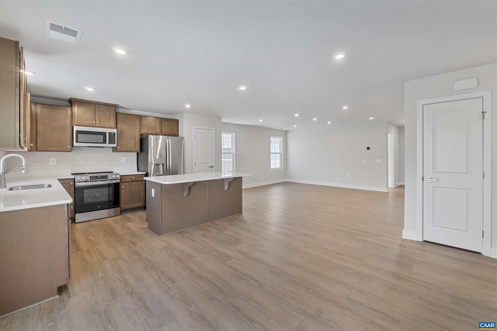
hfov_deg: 100.4
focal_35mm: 15
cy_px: 166
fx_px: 207
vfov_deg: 77.3
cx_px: 248
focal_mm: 10
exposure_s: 1/2.5
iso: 200
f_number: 9
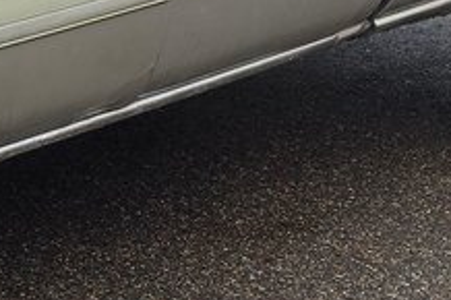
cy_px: 16
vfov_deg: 8.2
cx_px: -386
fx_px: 2078
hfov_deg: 11.4
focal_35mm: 166
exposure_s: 1/180
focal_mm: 6.3
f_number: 1.7
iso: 40
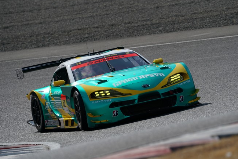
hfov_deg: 3.7
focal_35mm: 550
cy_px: 77
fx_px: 3637
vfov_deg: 2.5
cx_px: 131
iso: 200
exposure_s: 1/1000
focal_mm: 496
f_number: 8
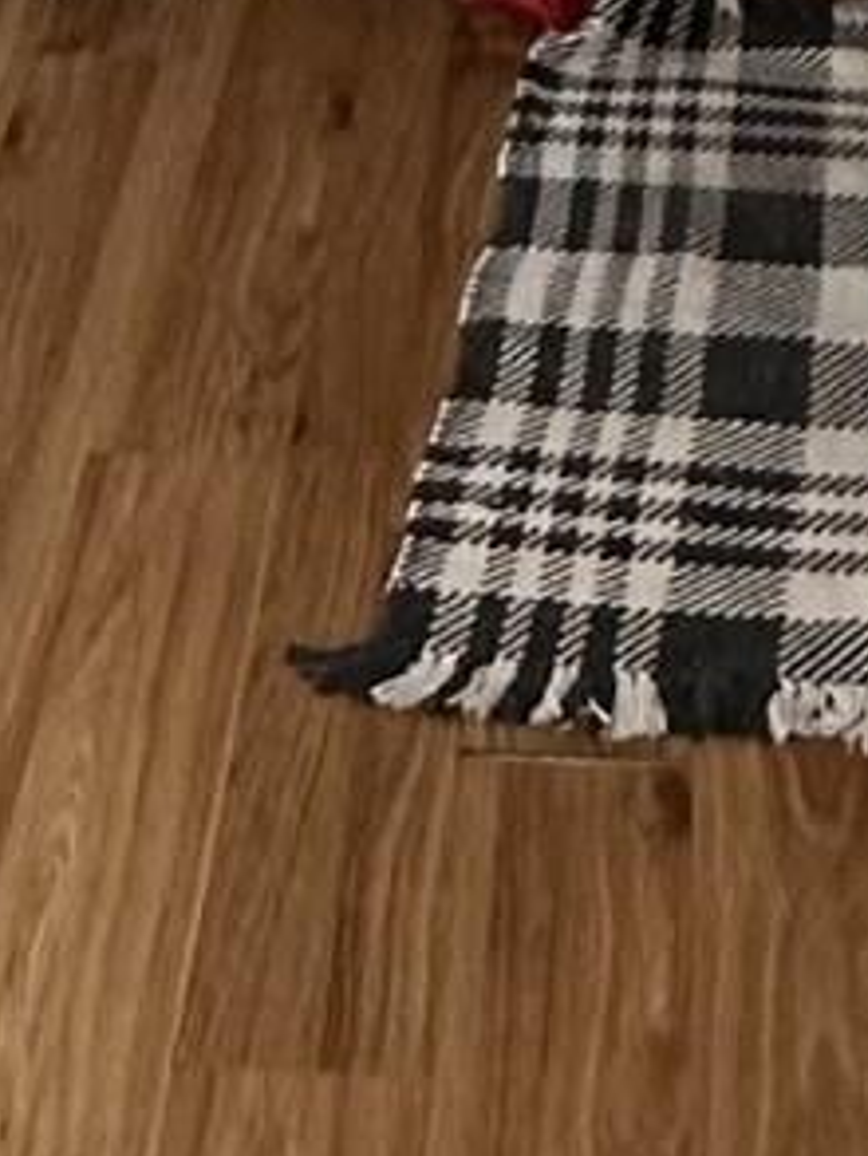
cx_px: 422
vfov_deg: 16.1
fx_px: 3675
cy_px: -659
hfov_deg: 13.5
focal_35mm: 110
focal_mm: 2.22
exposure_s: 1/60
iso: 320
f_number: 2.2
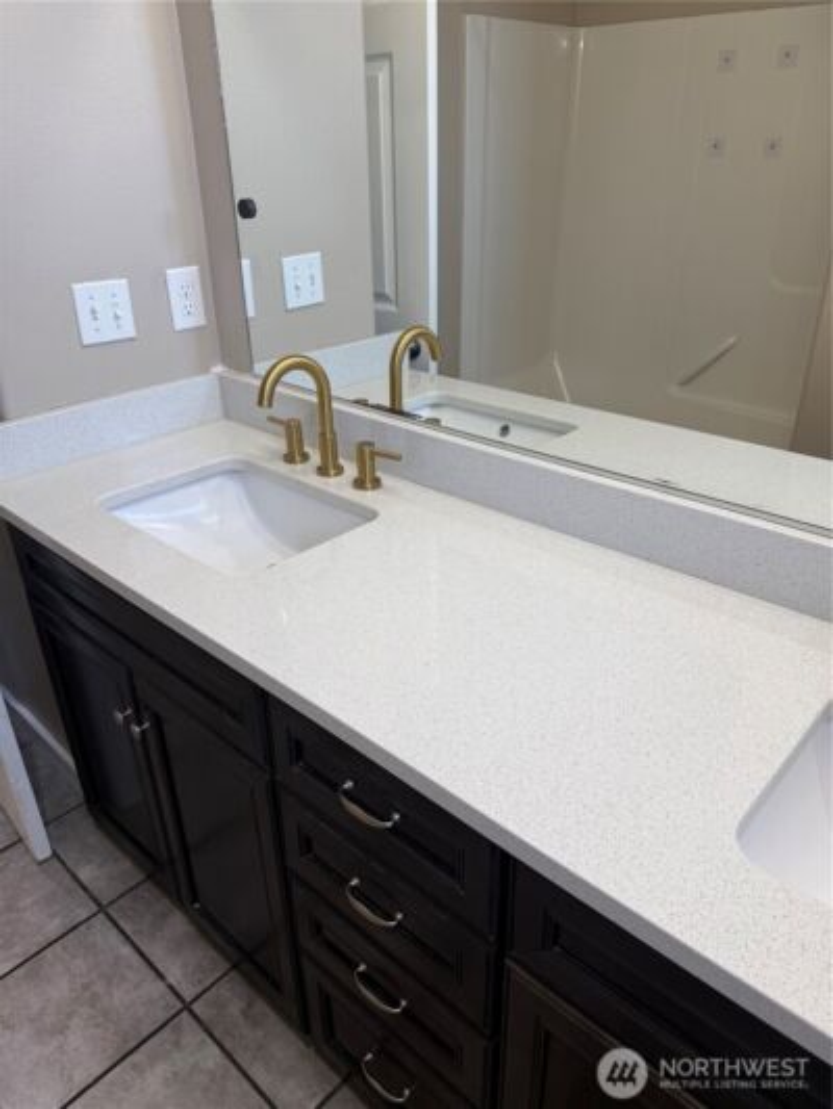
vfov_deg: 71.6
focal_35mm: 24
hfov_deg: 56.8
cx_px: 416
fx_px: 770
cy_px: 554
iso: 125
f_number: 1.78
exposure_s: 1/120
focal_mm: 6.76
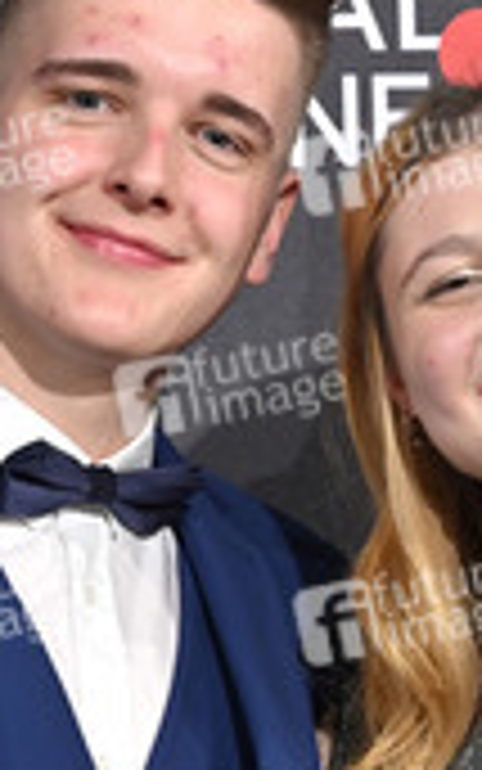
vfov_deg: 12.7
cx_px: 291
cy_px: 500
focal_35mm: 164
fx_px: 3444
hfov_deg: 8.0
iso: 1000
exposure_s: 1/200
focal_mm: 61
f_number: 4
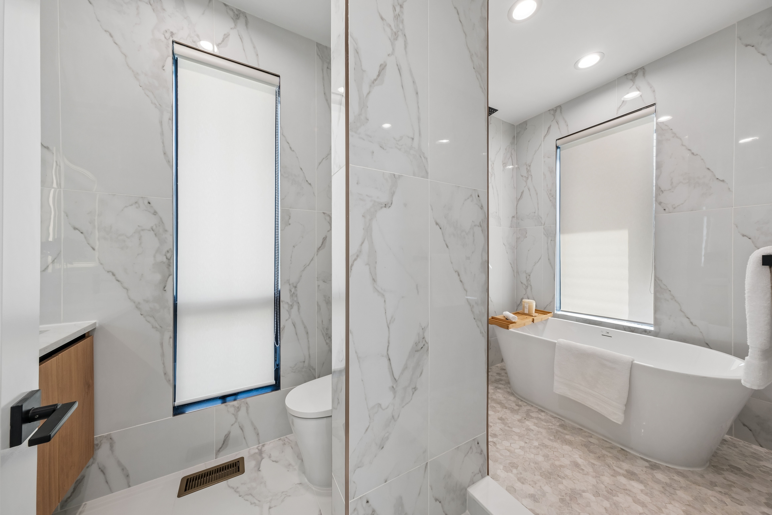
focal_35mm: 12
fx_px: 257
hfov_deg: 112.6
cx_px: 386
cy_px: 258
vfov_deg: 90.0
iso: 125
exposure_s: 1/15
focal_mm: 8
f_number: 8
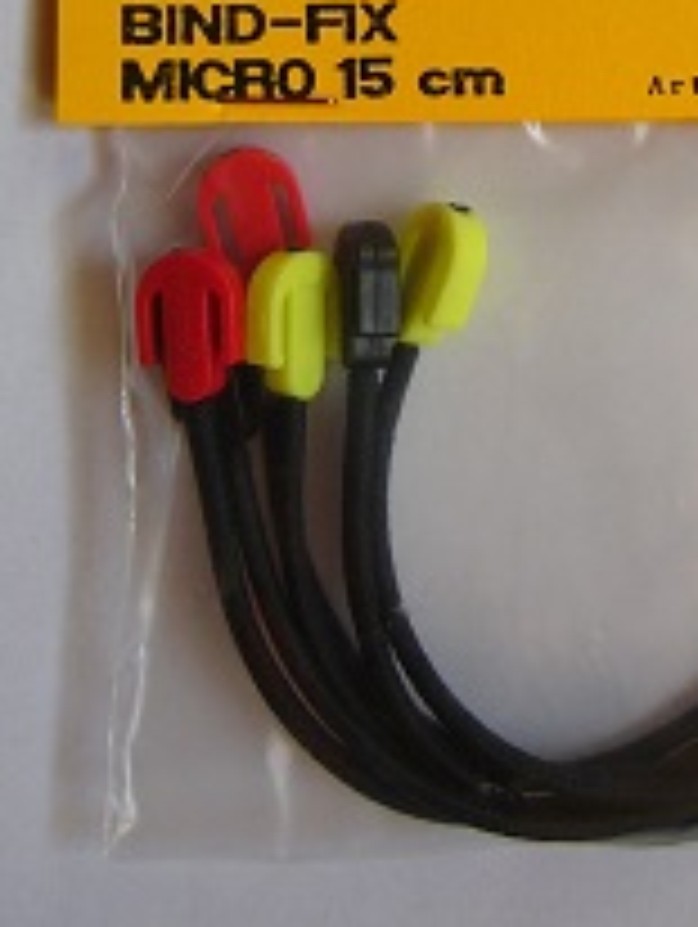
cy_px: 124
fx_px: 1717
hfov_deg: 22.7
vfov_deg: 29.2
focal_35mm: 64
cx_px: 529
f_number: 2.8
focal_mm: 5.8
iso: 100
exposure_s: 1/30
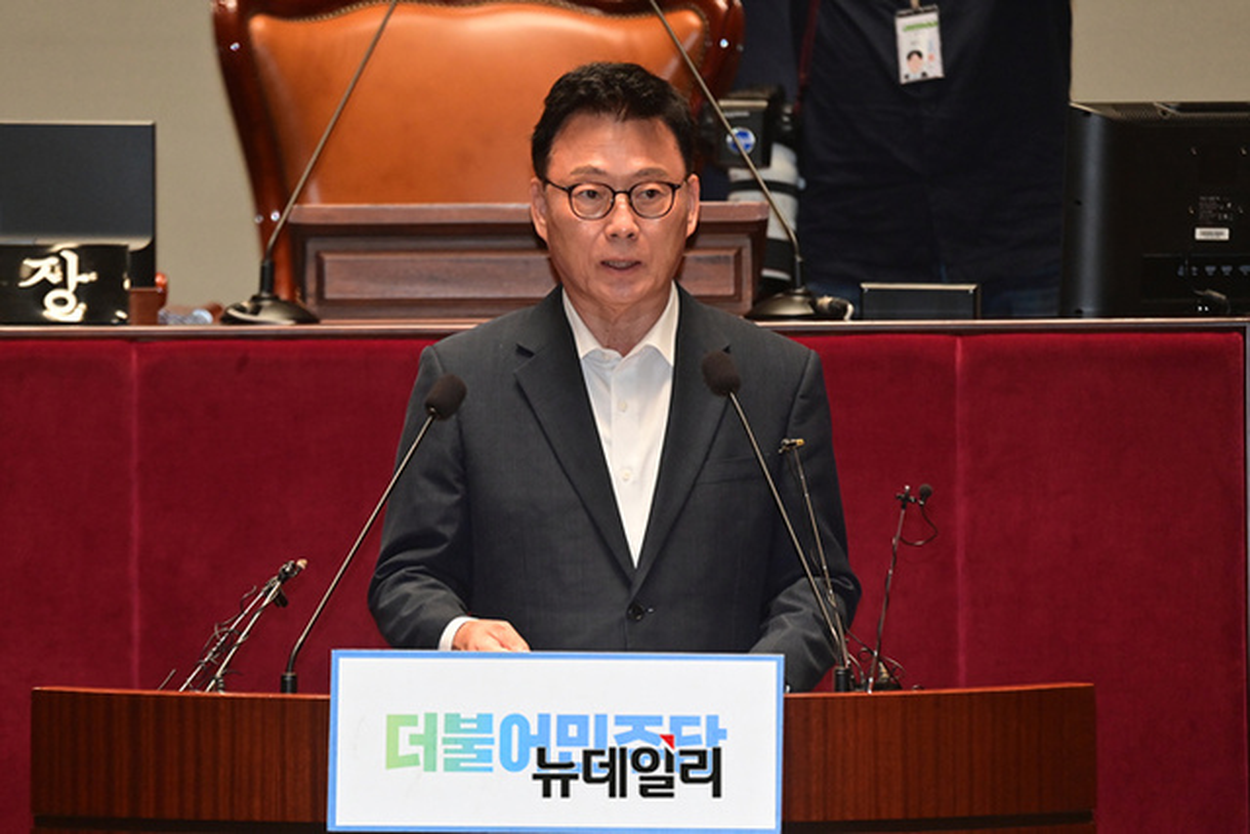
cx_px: 625
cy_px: 417
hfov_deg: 6.1
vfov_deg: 4.0
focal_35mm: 340
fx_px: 11807
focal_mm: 340
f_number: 5.6
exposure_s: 1/250
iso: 4000
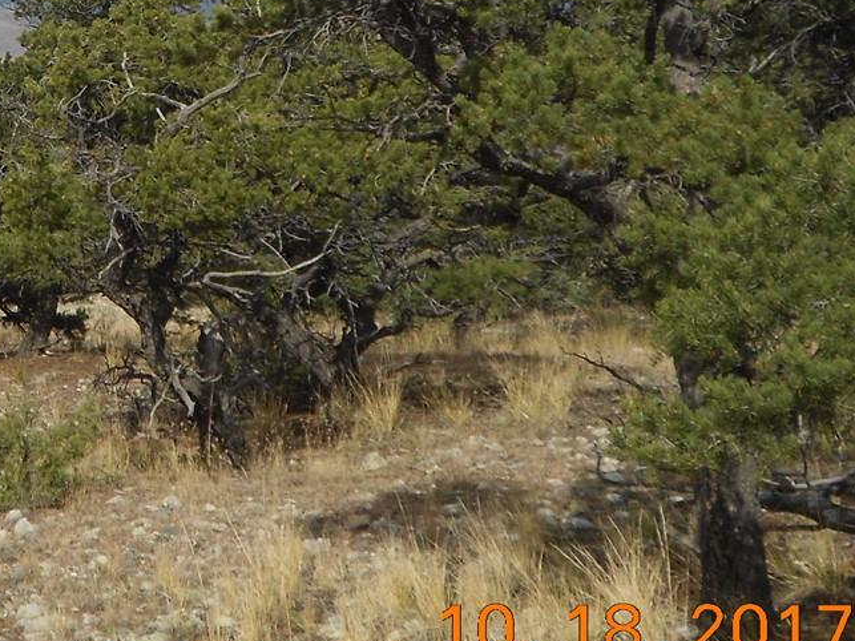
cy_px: -9
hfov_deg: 17.7
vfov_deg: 13.6
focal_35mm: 107
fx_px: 2642
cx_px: -120
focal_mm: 7.7
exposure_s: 1/1000
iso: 80
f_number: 4.2
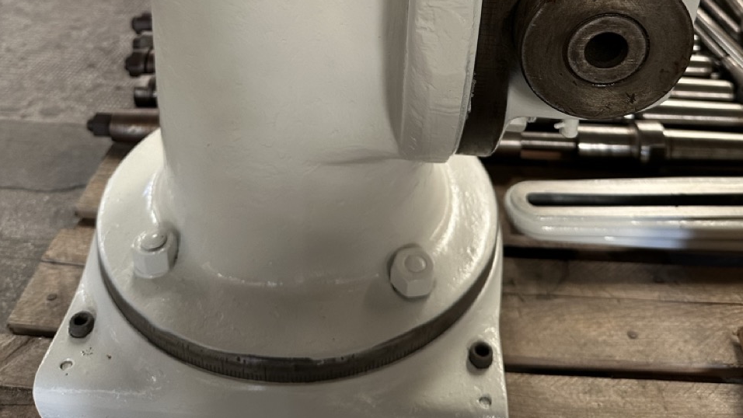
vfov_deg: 31.6
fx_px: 690
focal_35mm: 35
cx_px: 372
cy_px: 17
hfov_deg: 56.6
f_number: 1.78
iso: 250
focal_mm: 6.86
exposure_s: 1/85
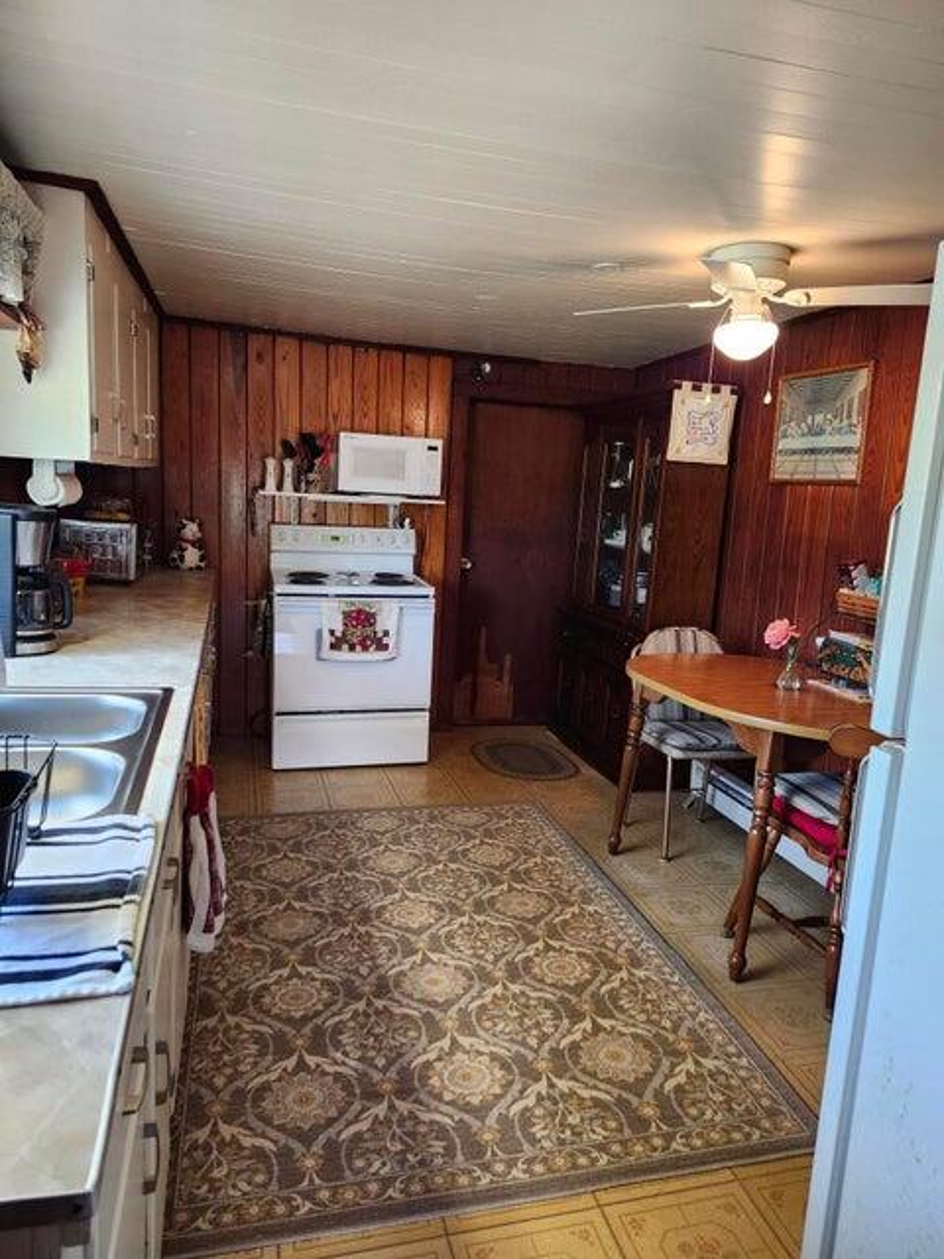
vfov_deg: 73.9
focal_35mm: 23
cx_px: 472
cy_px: 630
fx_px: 836
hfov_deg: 58.9
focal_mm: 5.54
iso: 400
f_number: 1.8
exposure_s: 1/120
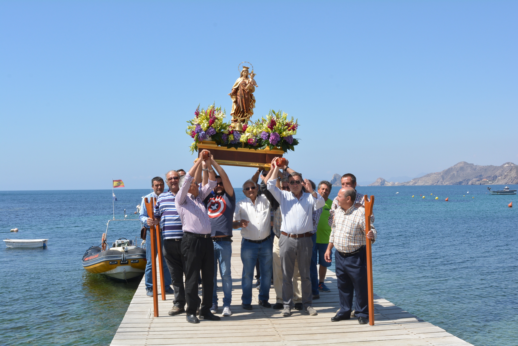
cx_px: 259
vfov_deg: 29.0
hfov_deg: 42.3
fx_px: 670
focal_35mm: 46
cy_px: 173
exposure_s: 1/200
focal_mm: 31
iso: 400
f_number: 18
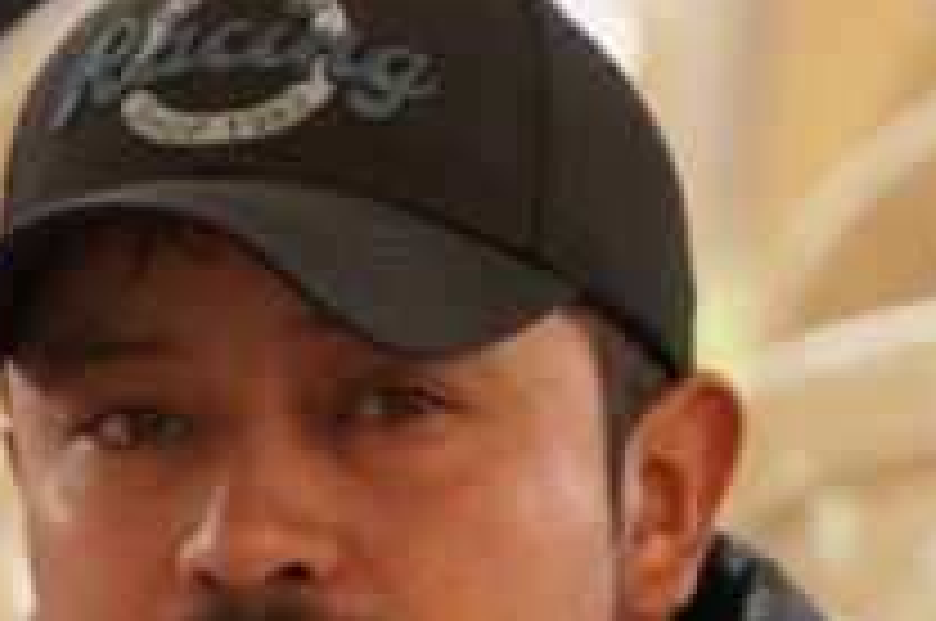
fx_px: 39393
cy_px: 727
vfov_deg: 0.9
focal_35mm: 1517
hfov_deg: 1.4
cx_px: 230
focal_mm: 205
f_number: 6.3
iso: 800
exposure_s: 1/160
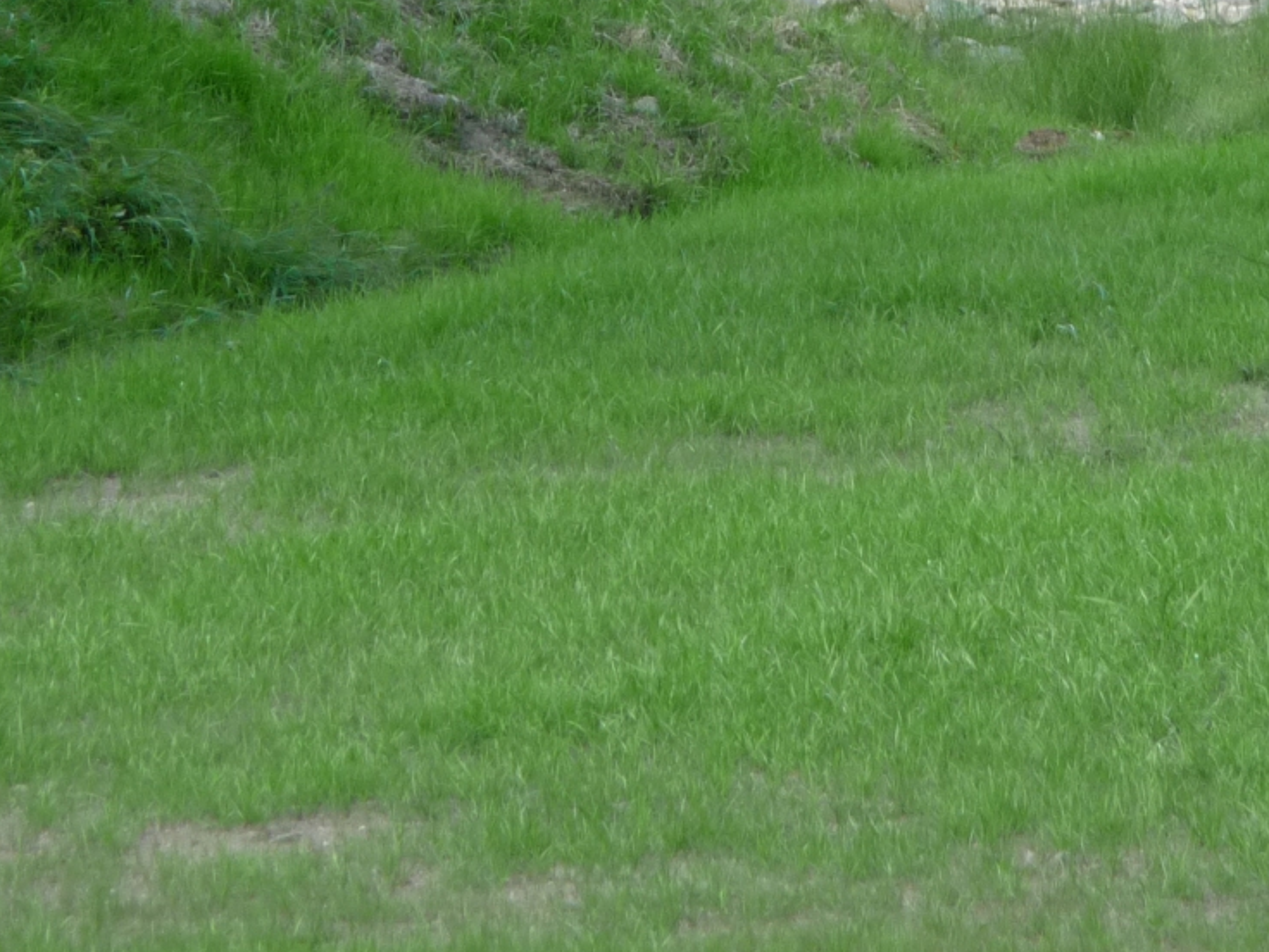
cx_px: 971
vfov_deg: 2.4
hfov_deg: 3.3
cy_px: -50
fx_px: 22326
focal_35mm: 609
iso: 160
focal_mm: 47
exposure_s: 1/125
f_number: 4.9
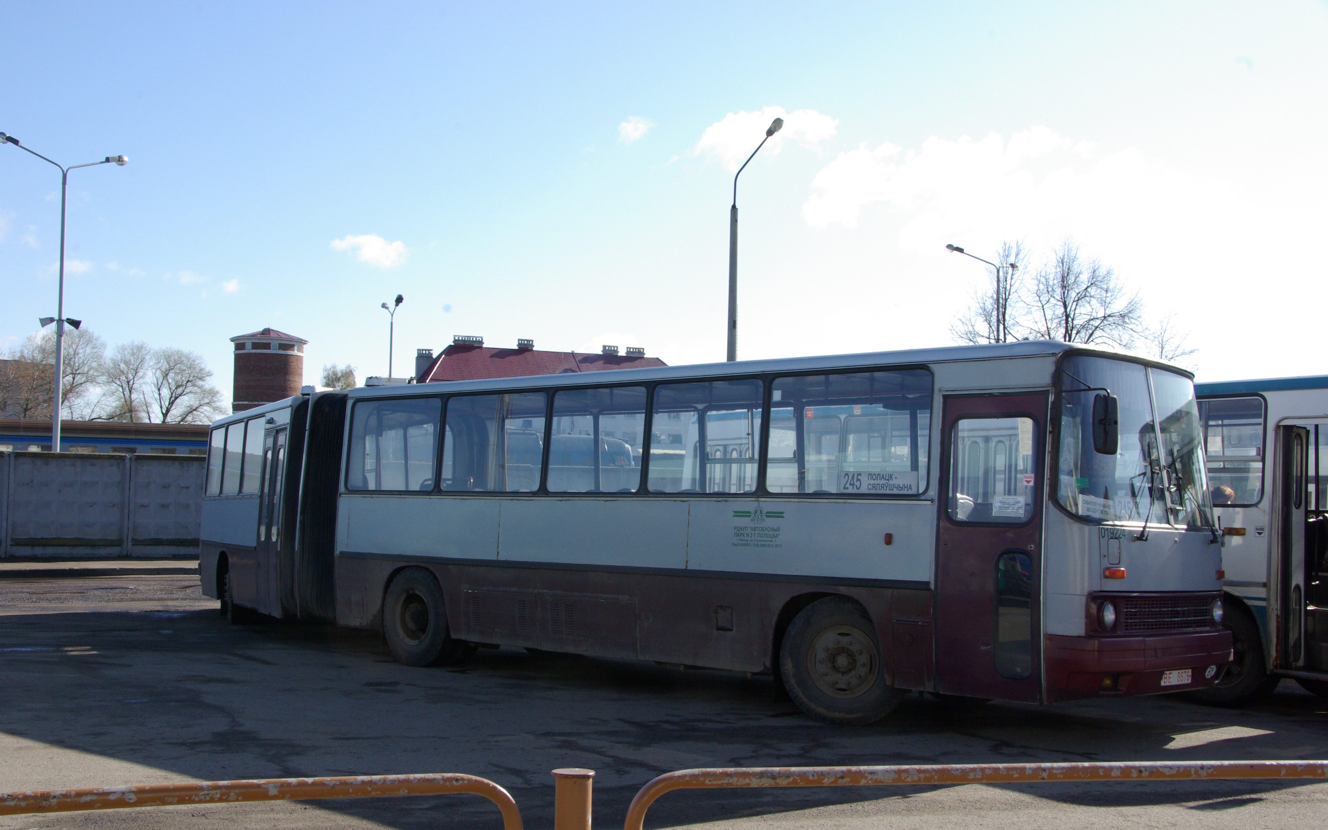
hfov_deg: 47.9
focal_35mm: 41
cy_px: 418
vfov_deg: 31.0
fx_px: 1496
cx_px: 663
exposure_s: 1/160
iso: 400
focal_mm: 26.88
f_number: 16
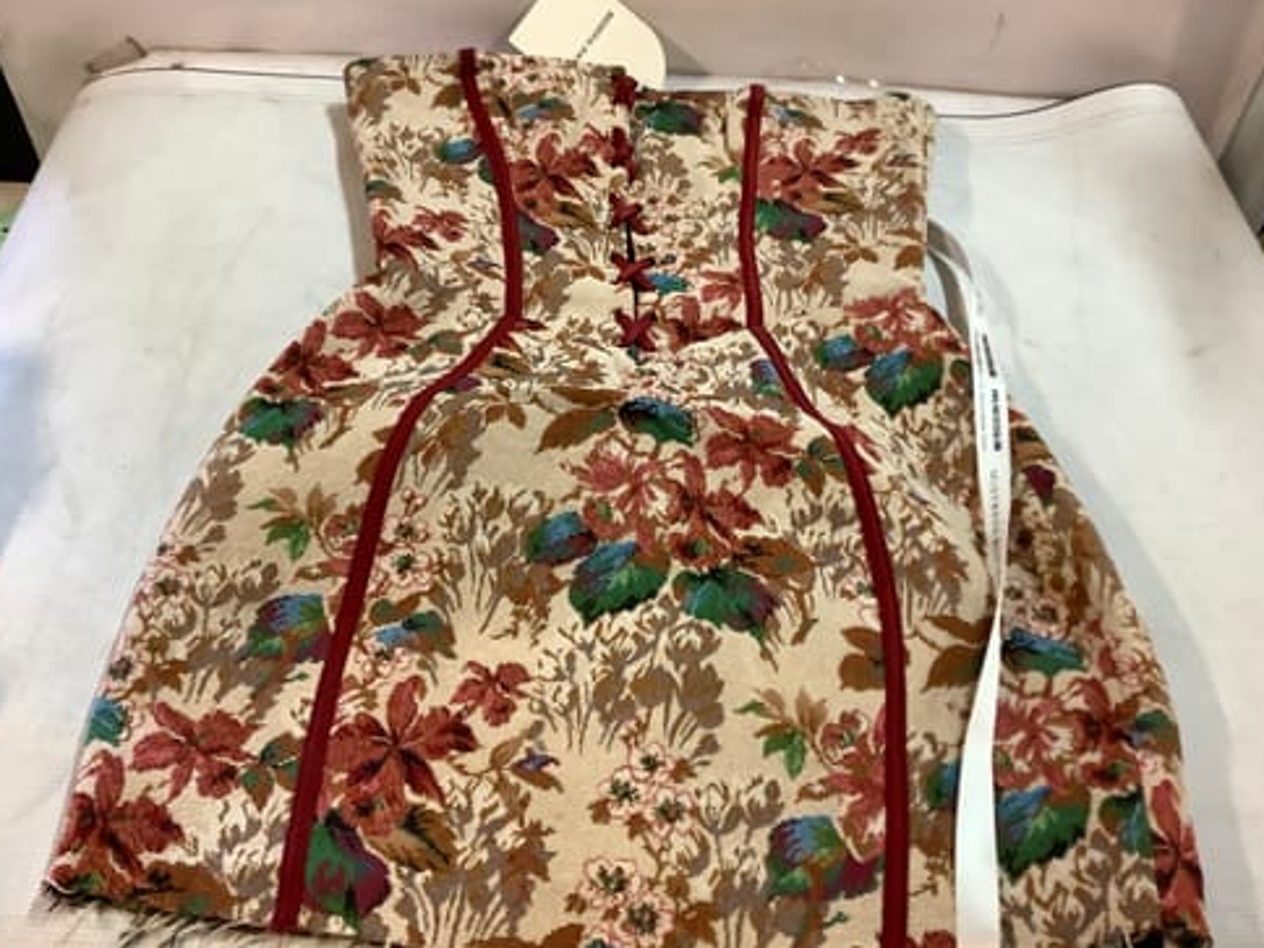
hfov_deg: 56.8
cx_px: 619
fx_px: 1168
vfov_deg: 44.2
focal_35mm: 32
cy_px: 482
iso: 200
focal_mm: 3.3
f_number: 2.4
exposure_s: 1/50
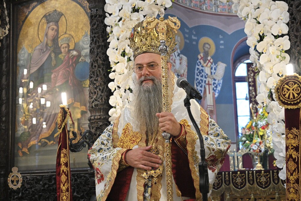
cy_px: 100
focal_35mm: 55
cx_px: 150
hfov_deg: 36.2
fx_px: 460
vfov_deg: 24.6
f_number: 7.1
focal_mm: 55
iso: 3600
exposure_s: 1/80
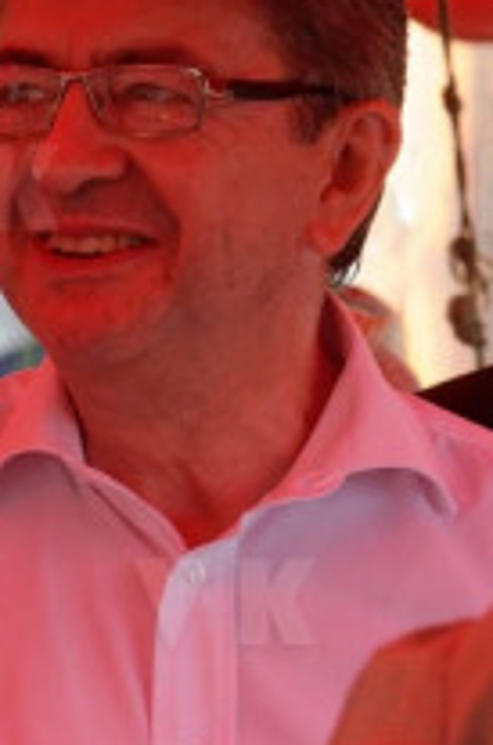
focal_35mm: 486
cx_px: -31
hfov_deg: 2.8
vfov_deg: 4.2
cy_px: 684
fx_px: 10033
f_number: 7.1
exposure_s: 1/320
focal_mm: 112
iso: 2000
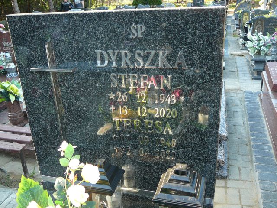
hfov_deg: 52.6
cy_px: 104
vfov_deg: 40.7
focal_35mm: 35
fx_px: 280
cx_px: 138
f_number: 2.8
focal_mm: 5.2
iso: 80
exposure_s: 1/60
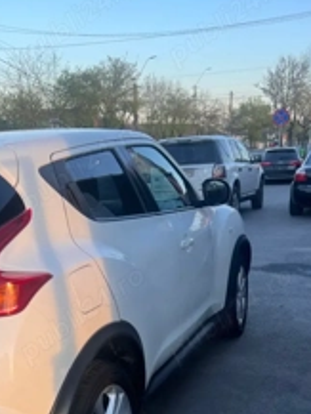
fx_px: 574
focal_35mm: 48
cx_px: 120
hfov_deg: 30.2
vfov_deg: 38.0
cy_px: 338
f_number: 1.5
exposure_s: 1/452
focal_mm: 5.7
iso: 50
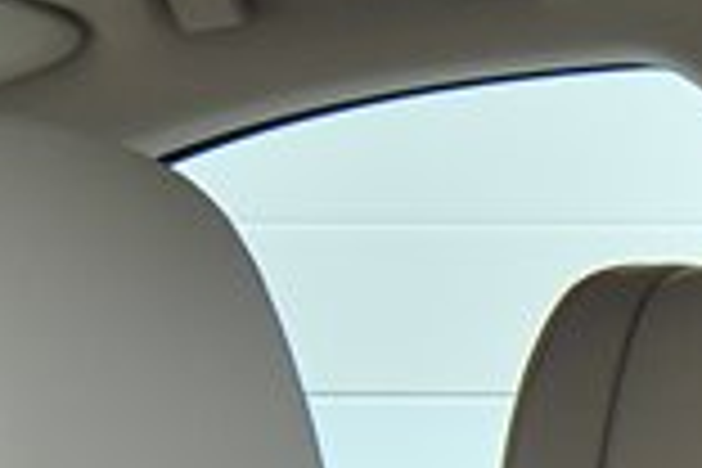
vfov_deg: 7.3
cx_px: 1778
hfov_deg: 10.3
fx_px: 3262
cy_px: 1400
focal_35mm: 167
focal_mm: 17
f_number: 11
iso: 200
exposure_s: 1/30
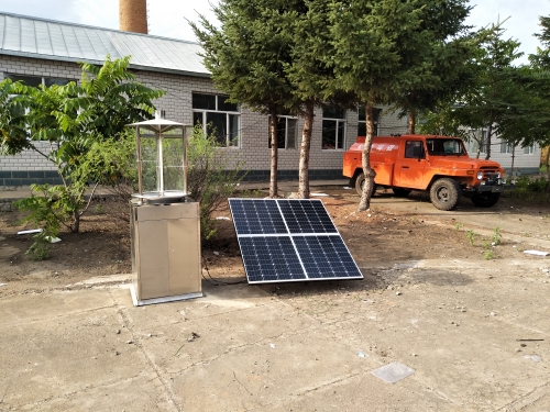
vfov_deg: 53.1
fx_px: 413
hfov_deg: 67.3
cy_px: 206
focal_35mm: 26
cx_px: 275
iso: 50
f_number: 2
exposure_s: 1/536
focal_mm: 3.88
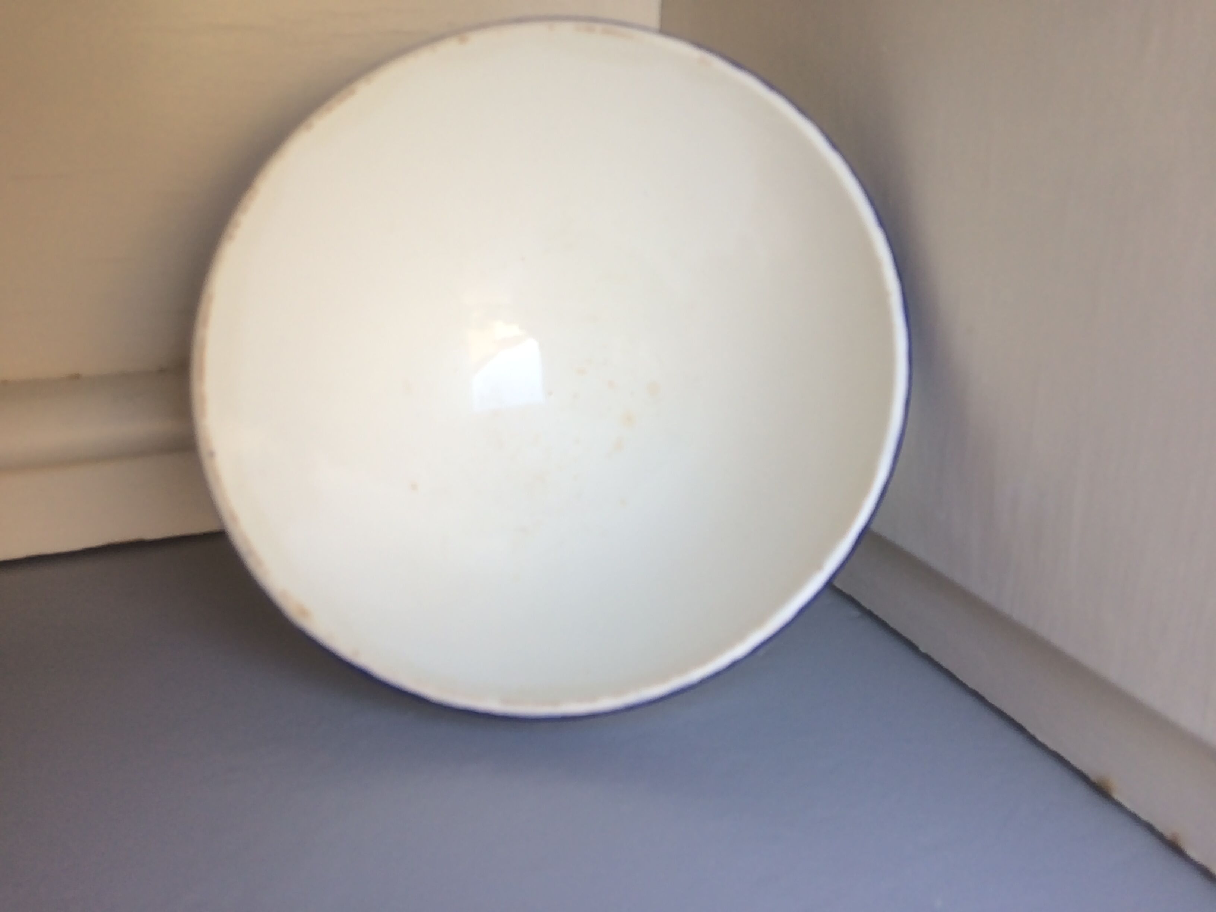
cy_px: 456
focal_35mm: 29
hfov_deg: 61.7
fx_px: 1019
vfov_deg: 48.2
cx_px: 608
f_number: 2.2
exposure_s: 1/100
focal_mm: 4.15
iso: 32
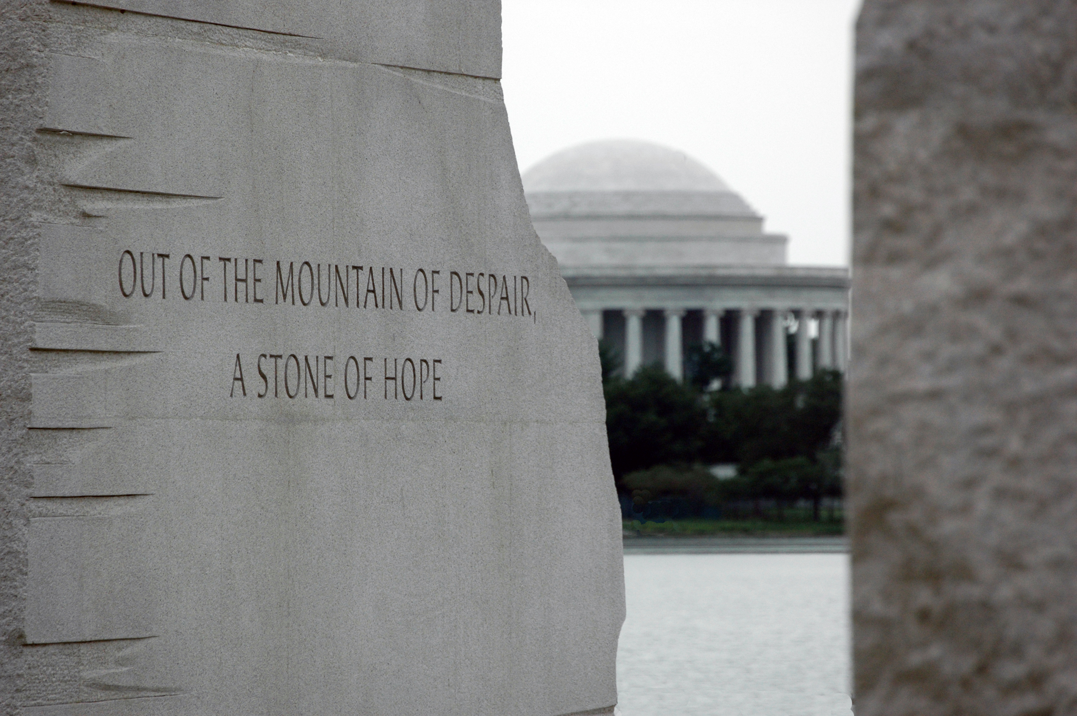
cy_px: 358
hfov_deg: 6.9
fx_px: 8967
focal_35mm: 300
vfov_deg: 4.6
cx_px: 538
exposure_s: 1/1250
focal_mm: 200
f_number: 9
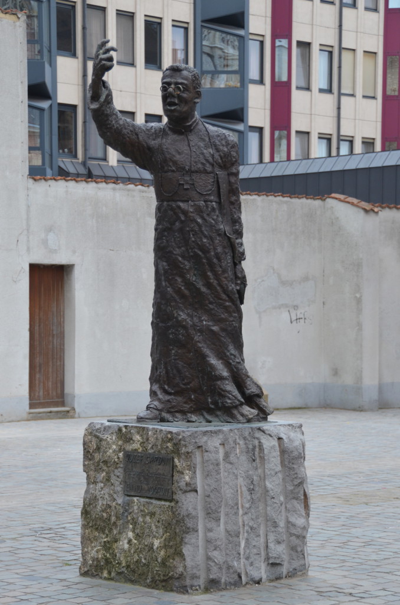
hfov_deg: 16.2
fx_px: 1407
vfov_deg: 24.2
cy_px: 302
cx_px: 200
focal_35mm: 84
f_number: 4.8
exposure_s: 1/60
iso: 400
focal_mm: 56
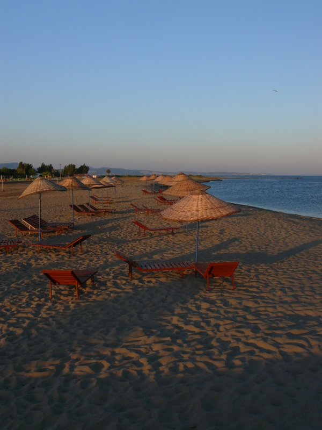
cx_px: 161
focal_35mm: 35
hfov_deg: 40.7
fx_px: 434
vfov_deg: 52.6
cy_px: 215
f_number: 8
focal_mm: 7.4
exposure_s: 1/50
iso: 100
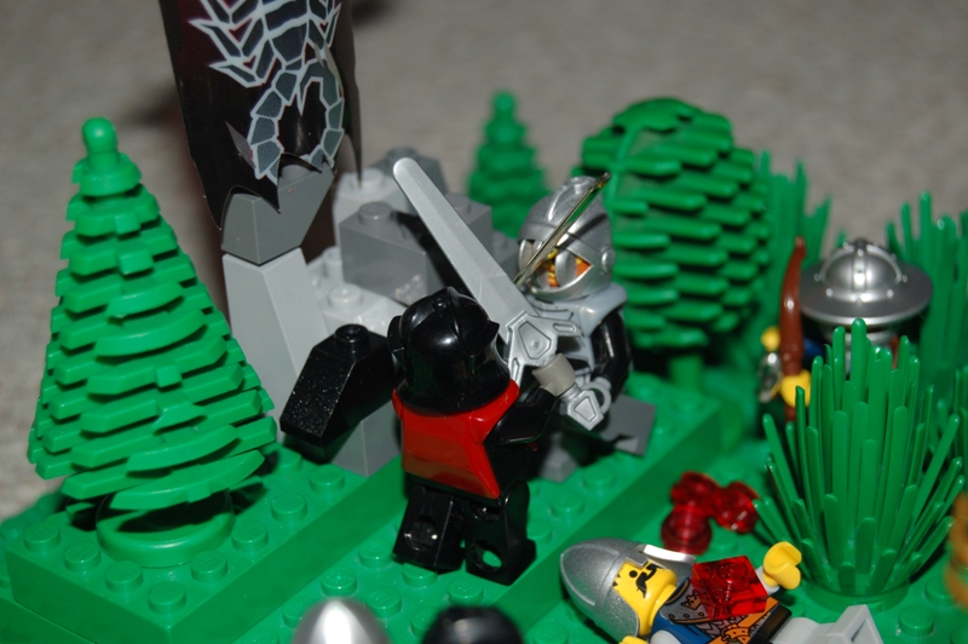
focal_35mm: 82
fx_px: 2216
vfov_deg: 16.5
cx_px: 484
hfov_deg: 24.6
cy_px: 322
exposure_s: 1/60
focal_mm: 55
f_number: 5.6
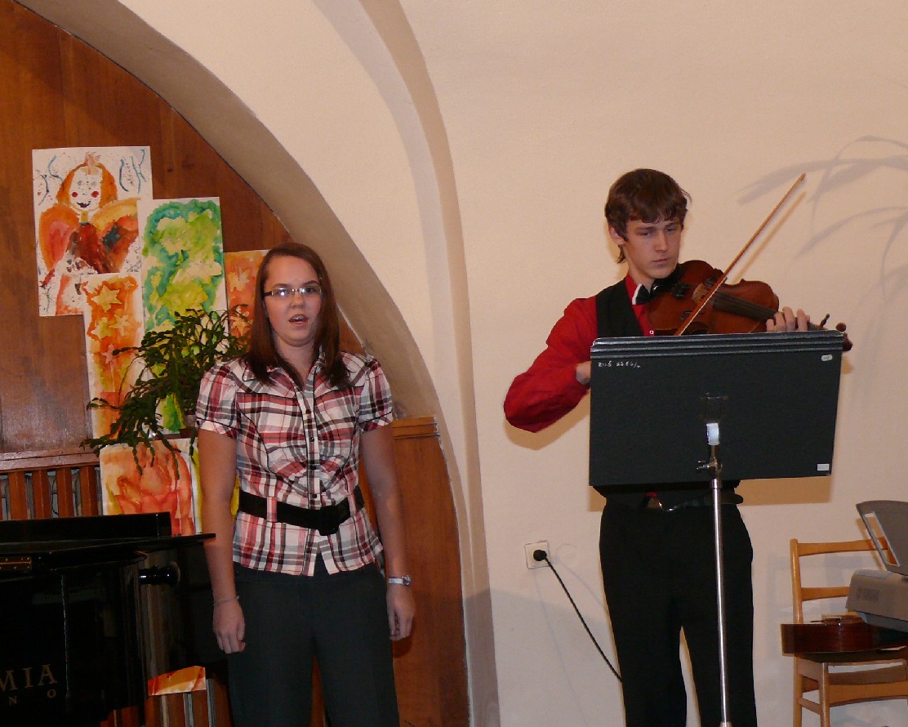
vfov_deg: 19.4
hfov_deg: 24.1
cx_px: 474
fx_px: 2123
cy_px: 366
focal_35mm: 79
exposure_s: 1/30
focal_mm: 11.5
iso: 200
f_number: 3.2
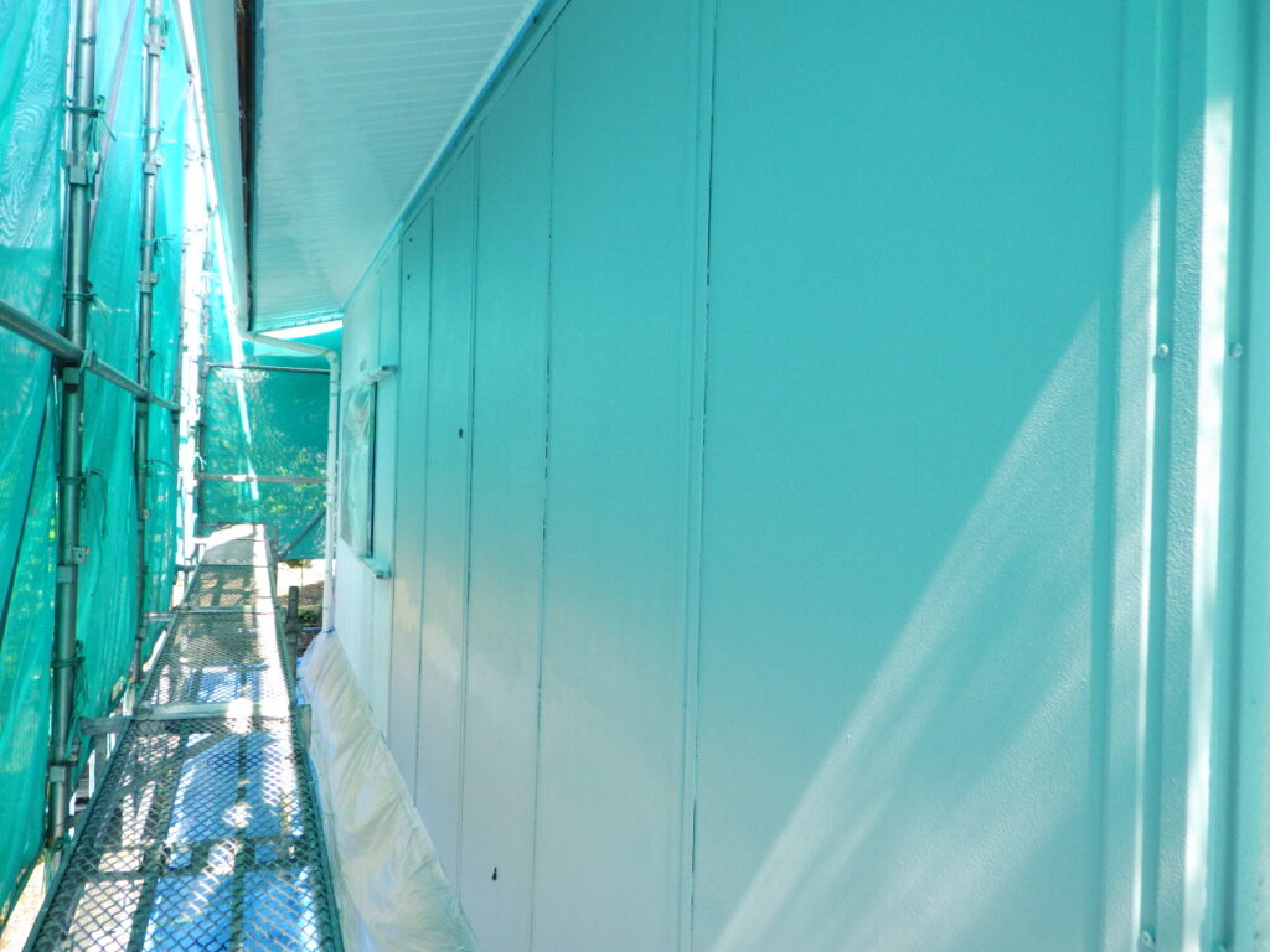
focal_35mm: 28
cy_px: 476
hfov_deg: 63.4
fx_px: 1027
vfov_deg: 49.7
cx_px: 635
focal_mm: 5
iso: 125
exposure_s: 1/160
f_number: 3.5
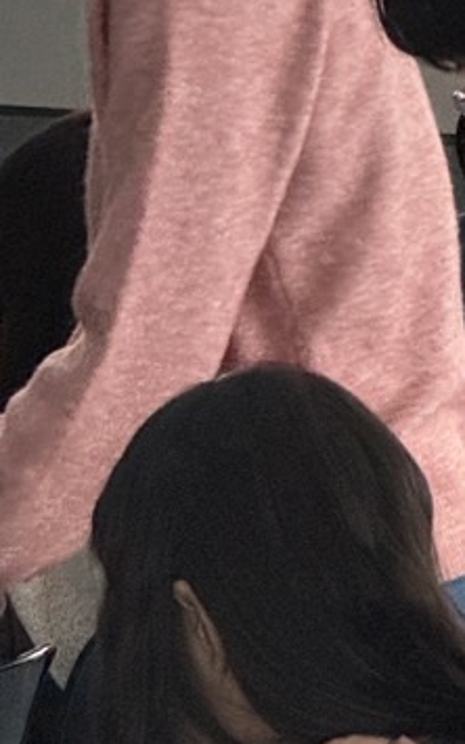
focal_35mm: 294
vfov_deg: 7.1
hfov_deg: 4.5
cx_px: 586
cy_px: 111
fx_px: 5959
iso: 800
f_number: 2.8
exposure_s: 1/40
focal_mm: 9
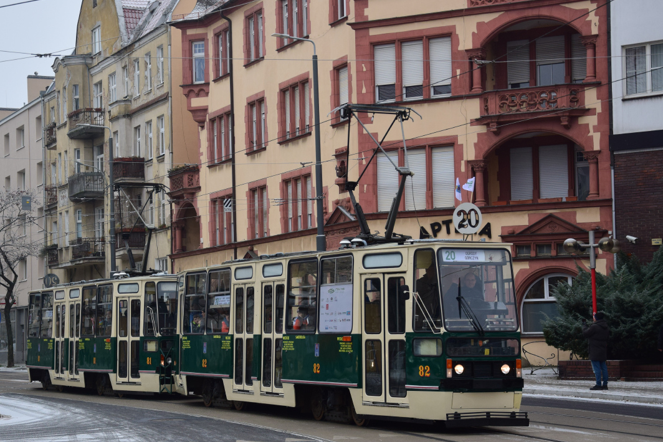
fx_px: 1620
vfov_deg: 15.5
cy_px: 219
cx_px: 294
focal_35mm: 88
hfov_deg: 23.1
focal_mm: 48
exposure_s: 1/320
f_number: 5
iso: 400
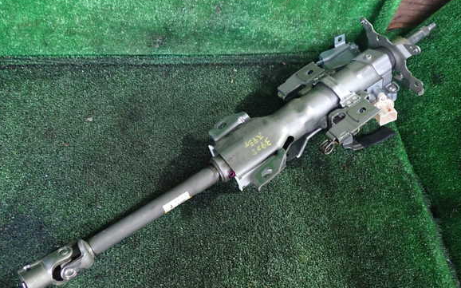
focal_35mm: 33
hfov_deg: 58.2
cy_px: 129
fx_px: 415
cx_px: 232
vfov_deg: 38.3
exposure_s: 1/20
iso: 800
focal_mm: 5.4
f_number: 2.3
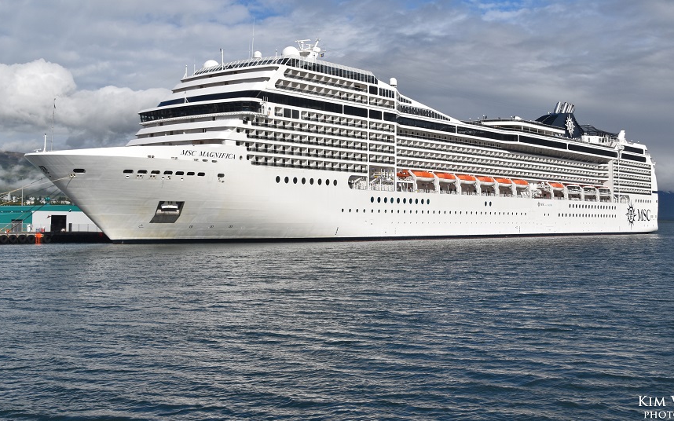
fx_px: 838
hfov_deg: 43.8
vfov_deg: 28.1
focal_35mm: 46
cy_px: 155
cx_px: 331
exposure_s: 1/640
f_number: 13
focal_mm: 25
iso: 200
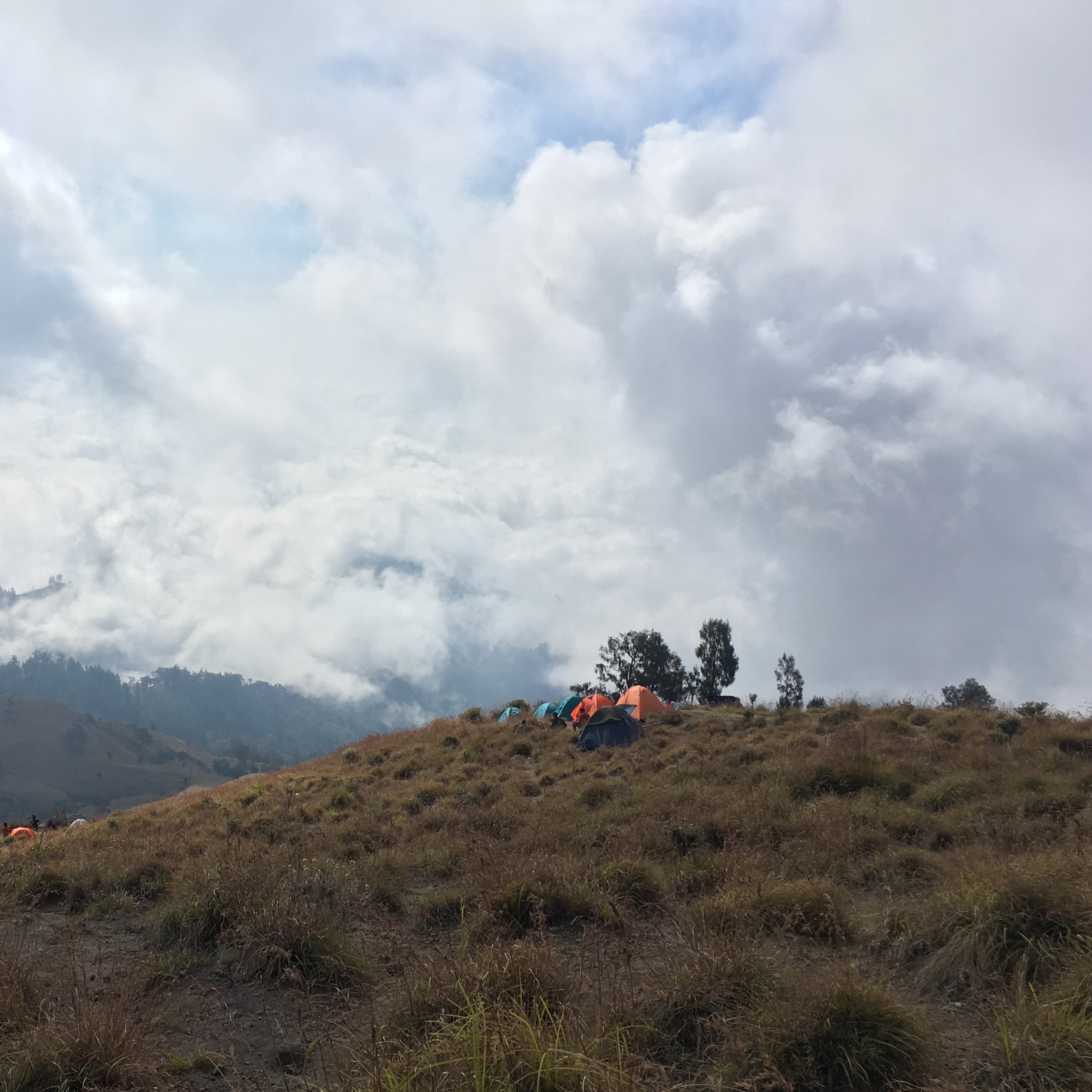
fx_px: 1392
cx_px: 307
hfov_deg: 41.9
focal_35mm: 39
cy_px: 537
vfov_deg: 42.8
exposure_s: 1/2653
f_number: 2.2
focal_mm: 4.15
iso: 25
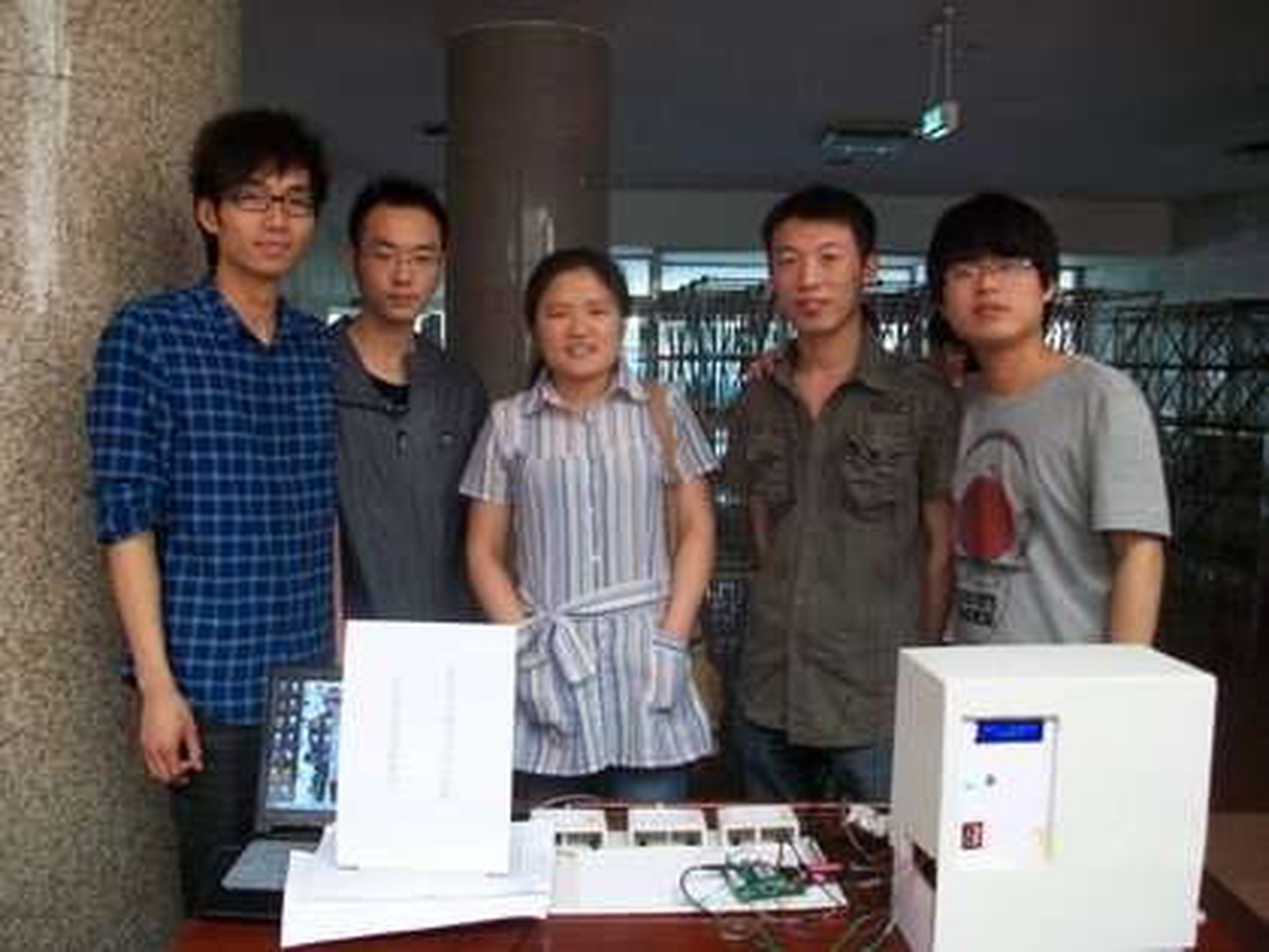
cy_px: 476
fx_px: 1173
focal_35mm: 32
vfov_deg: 44.2
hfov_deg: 56.8
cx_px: 634
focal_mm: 5.7
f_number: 2.8
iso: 160
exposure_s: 1/30
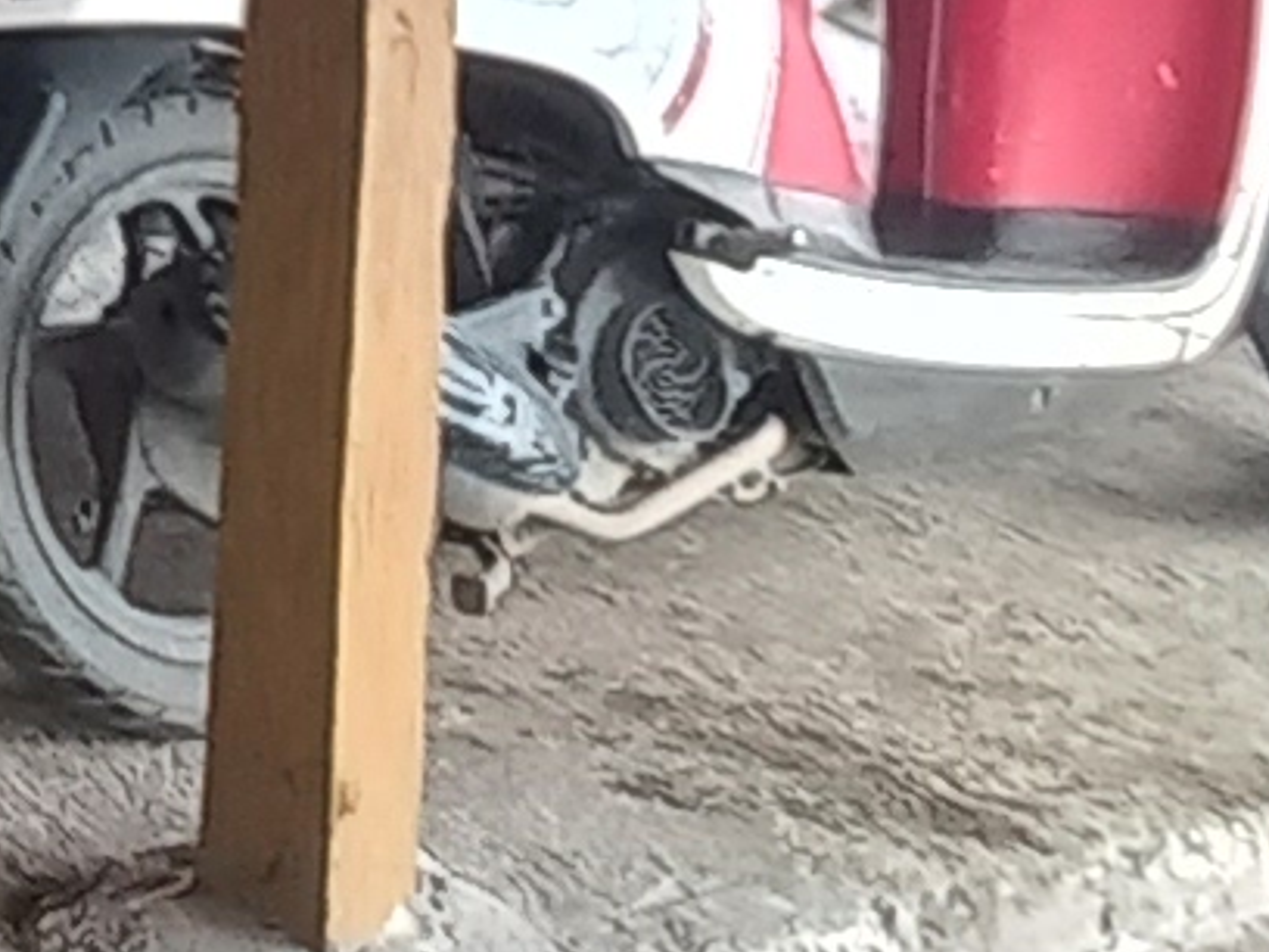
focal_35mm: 104
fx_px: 3813
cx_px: -781
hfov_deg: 16.7
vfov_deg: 12.9
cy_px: -778
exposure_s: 1/50
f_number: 2.2
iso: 64
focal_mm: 1.42
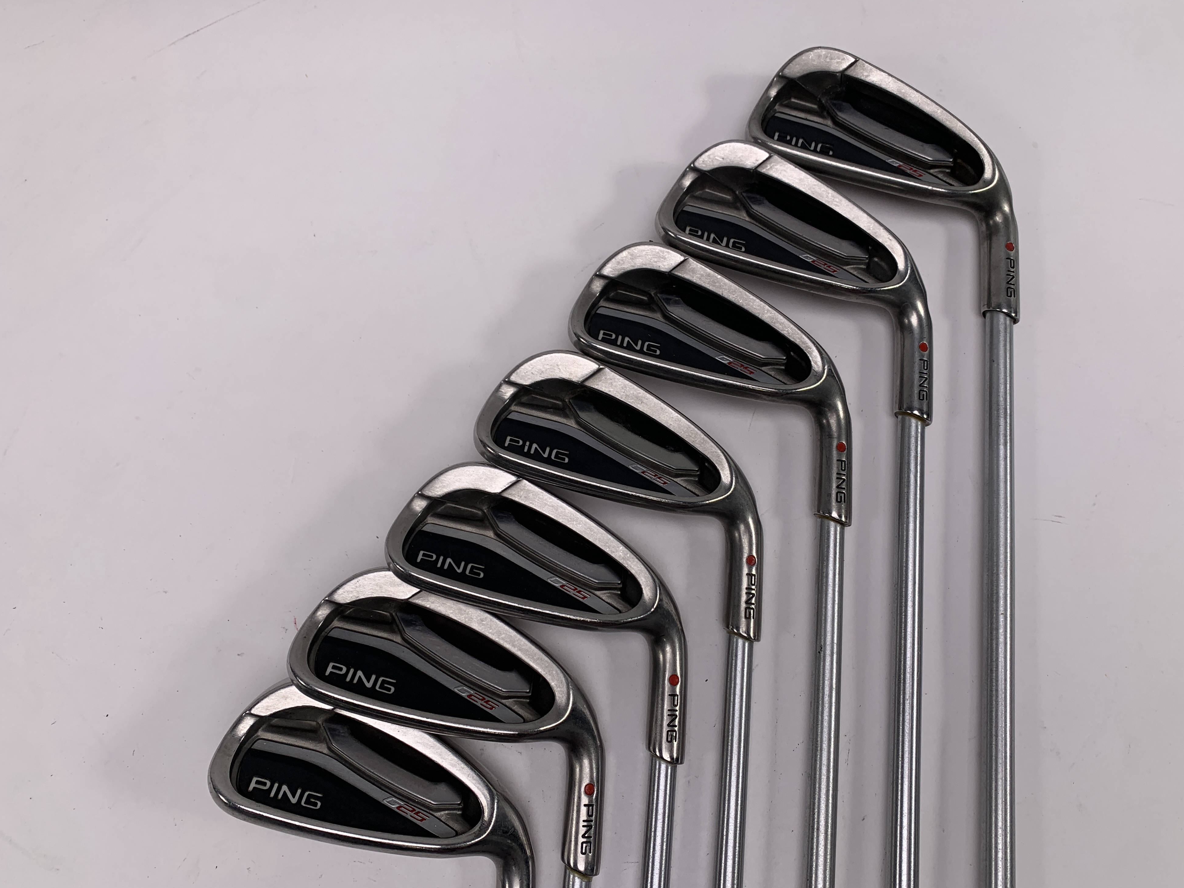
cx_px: 602
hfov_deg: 65.3
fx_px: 923
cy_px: 453
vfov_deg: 51.3
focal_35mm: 27
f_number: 1.8
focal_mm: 4.25
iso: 25
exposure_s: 1/337
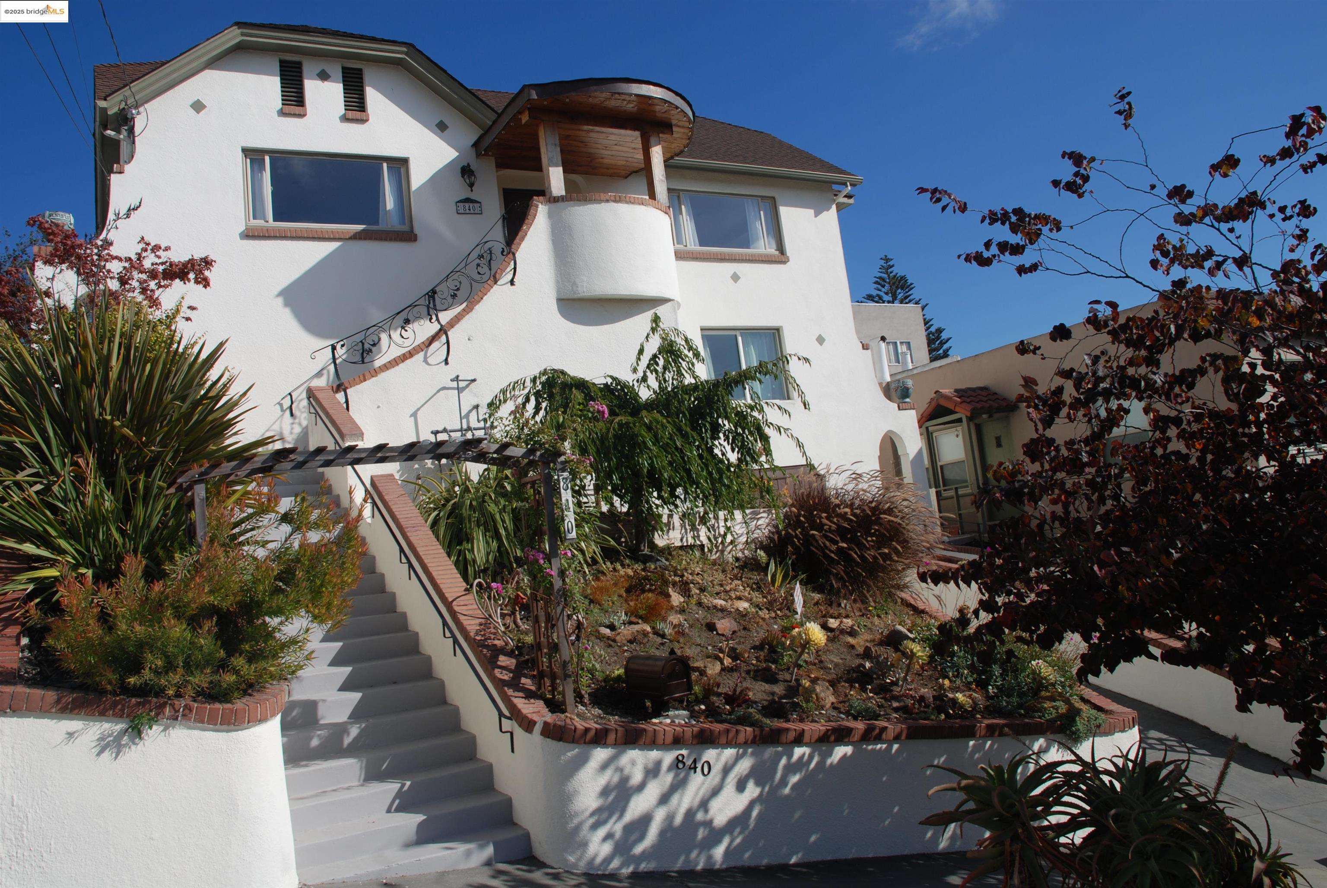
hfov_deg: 67.3
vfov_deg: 48.0
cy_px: 444
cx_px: 664
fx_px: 996
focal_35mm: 27
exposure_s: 1/250
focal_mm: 18
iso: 100
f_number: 8
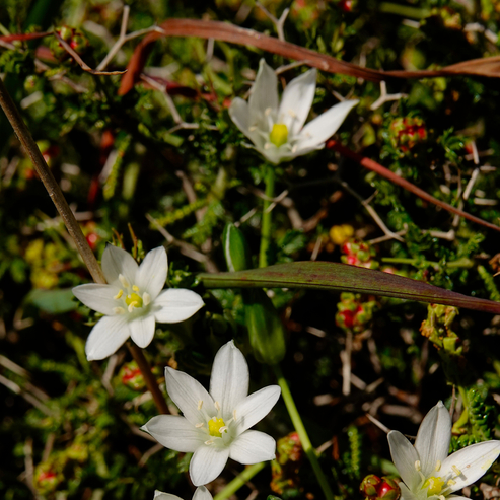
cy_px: 408
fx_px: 1977
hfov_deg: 14.4
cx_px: 233
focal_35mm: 121
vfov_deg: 14.3
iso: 100
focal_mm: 29.69
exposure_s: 1/1000
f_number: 6.3
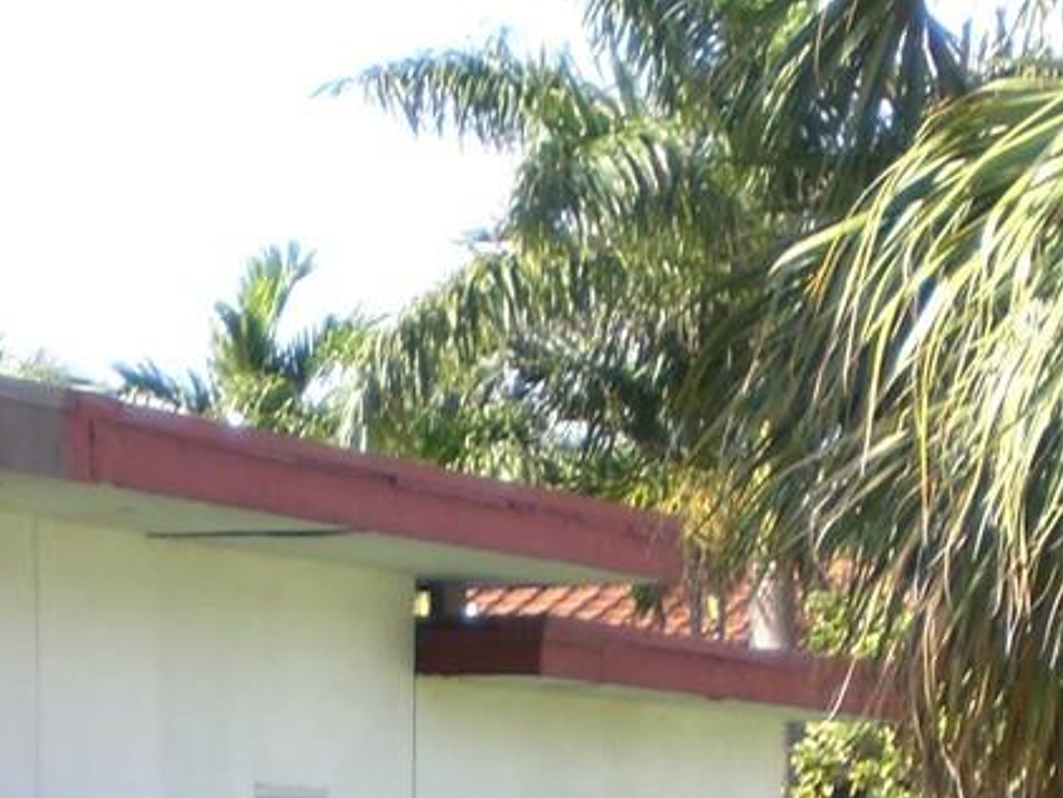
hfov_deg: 13.6
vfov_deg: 9.8
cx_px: 217
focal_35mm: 144
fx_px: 4425
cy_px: 1465
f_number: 3.1
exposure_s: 1/250
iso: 50
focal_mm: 6.3
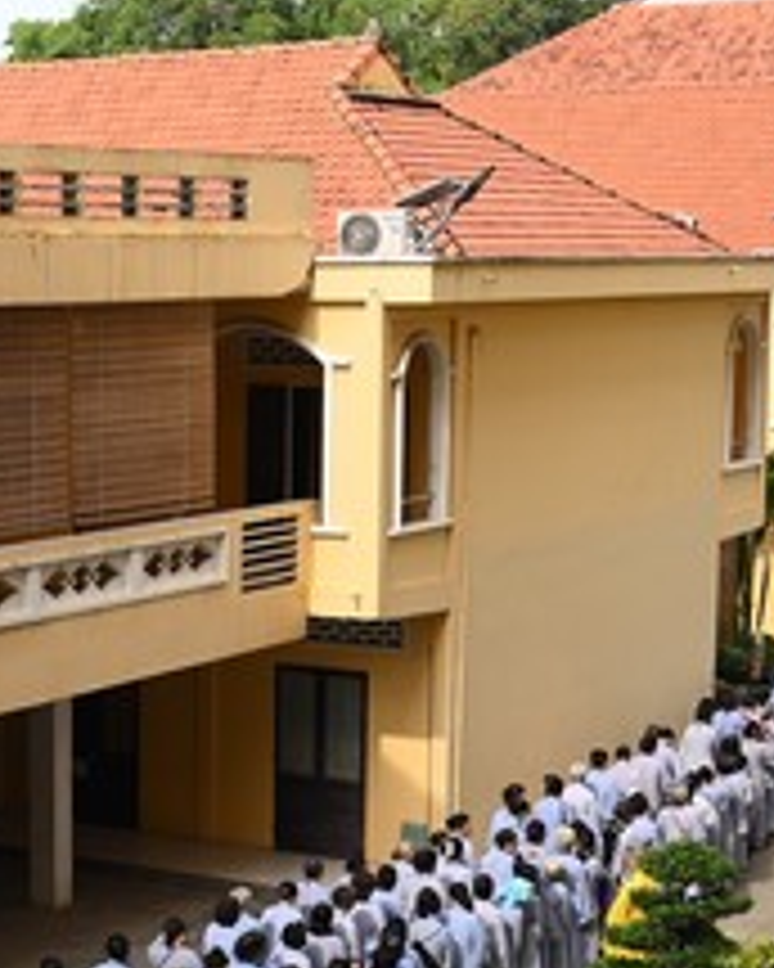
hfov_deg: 16.9
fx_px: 2520
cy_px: 680
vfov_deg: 21.6
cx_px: -81
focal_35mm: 88
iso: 160
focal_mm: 31
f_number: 4
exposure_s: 1/640
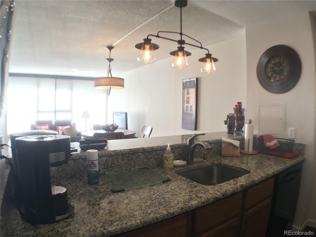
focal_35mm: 29
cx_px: 158
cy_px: 118
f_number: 2.2
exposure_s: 1/40
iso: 32
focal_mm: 4.15
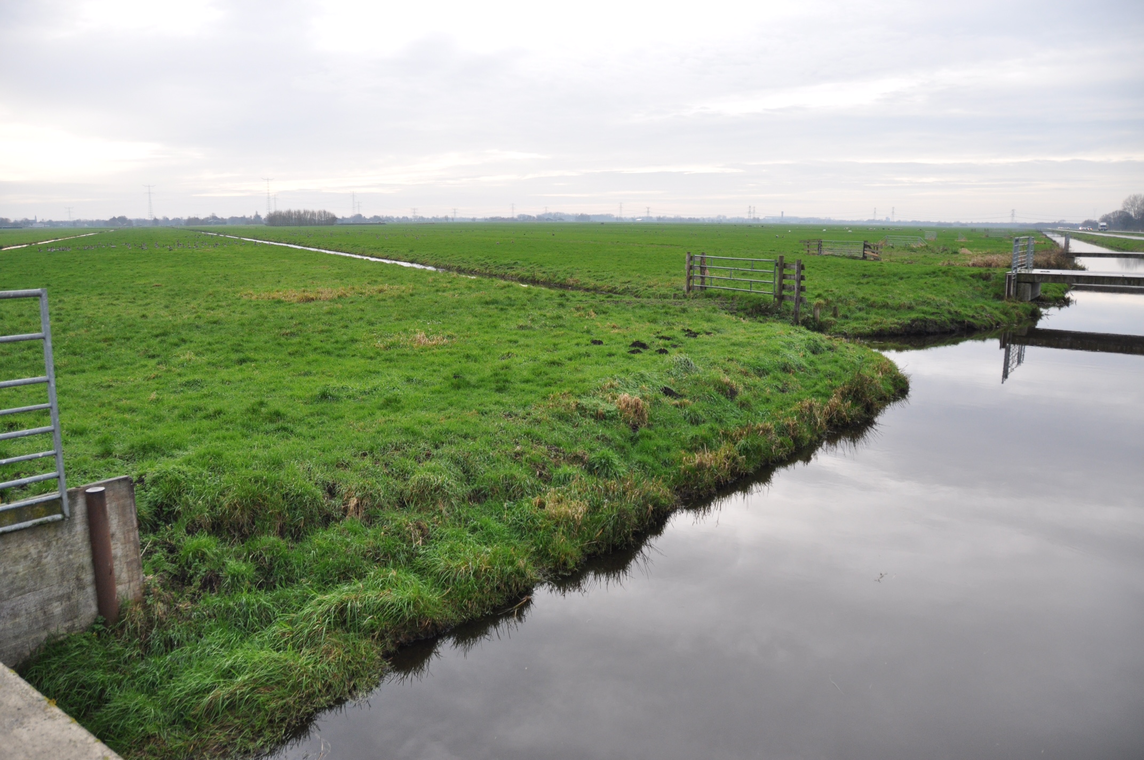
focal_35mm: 27
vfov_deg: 47.8
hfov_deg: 67.4
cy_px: 380
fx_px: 857
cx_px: 572
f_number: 4
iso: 560
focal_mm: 18
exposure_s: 1/1000
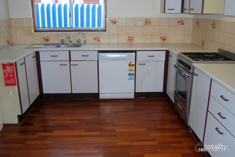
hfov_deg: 55.1
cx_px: 118
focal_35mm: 34
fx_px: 225
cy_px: 78
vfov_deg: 38.3
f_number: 3.8
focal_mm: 23
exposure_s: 1/60
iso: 200
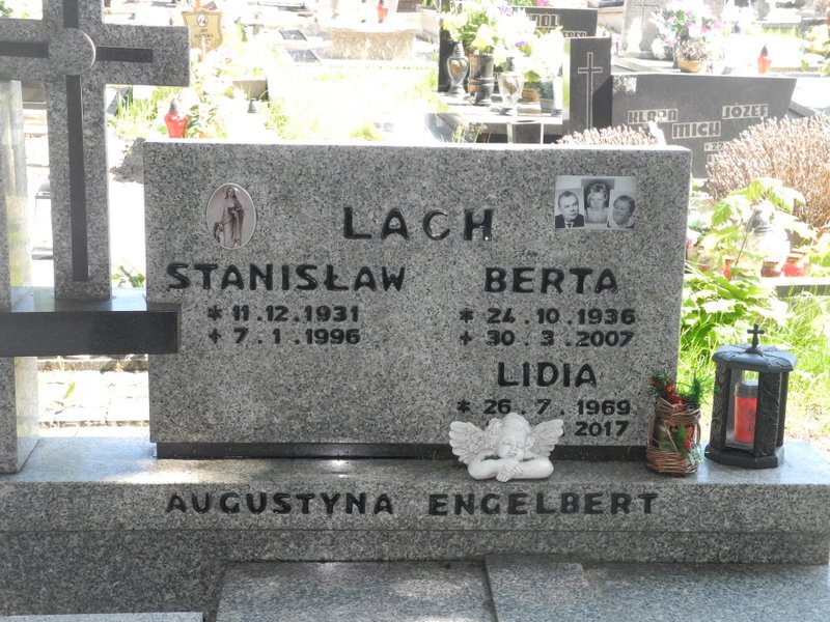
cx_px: 415
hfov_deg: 31.7
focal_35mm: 61
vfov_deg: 24.0
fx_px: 1463
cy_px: 311
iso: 140
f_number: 3.5
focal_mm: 13
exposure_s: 1/100
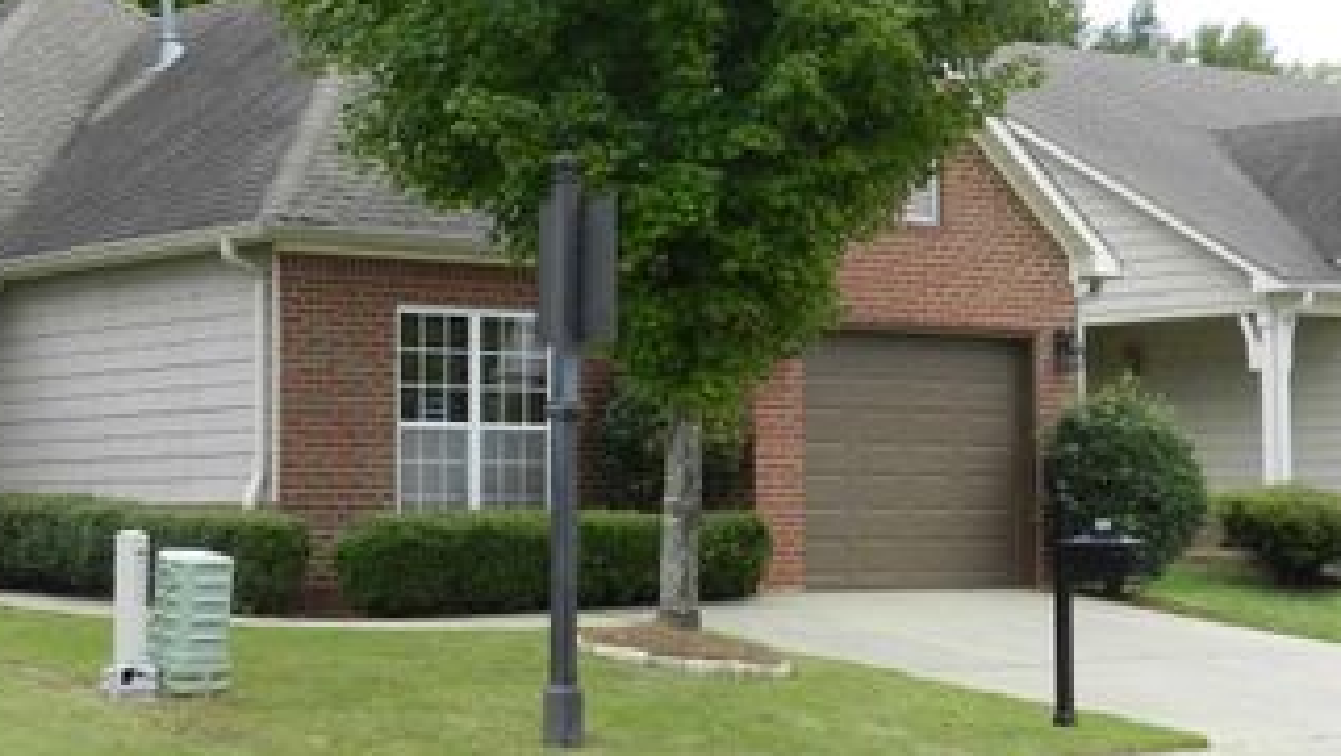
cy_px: 340
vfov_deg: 15.5
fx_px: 2775
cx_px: 380
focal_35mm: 78
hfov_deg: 26.9
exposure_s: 1/400
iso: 160
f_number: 4.2
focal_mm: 8.1
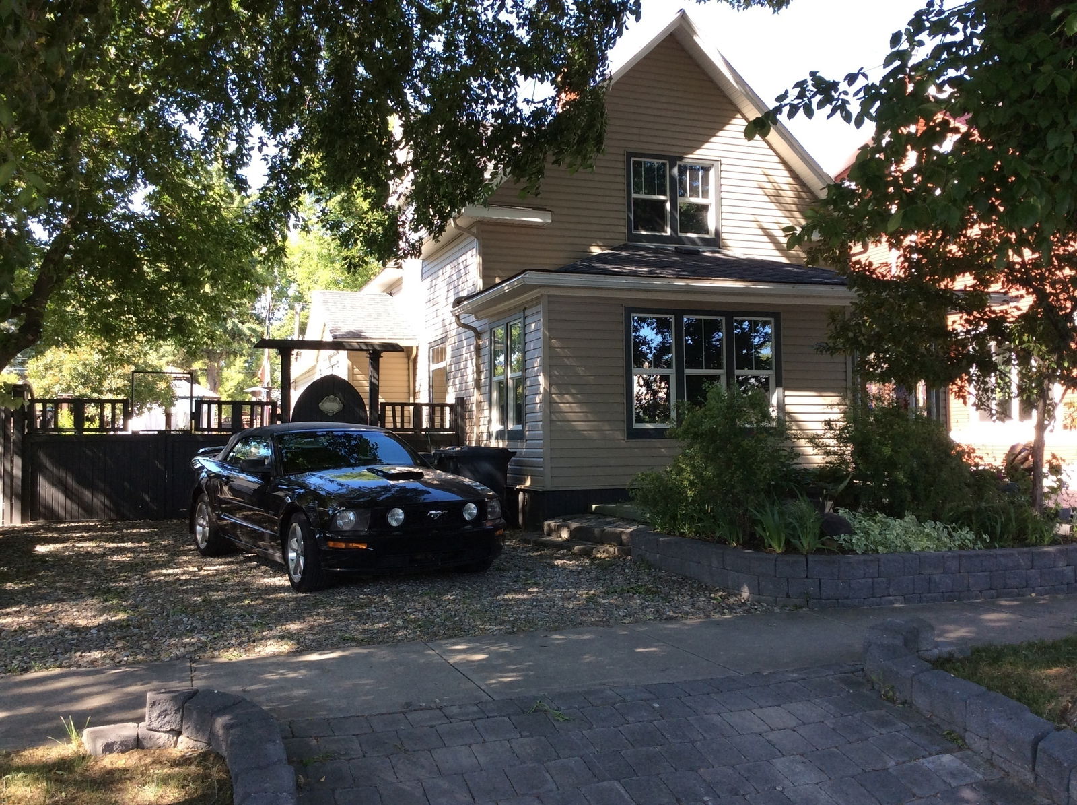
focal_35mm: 32
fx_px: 994
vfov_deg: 44.1
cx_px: 538
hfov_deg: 56.9
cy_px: 402
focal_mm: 3.3
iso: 32
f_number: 2.4
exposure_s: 1/139
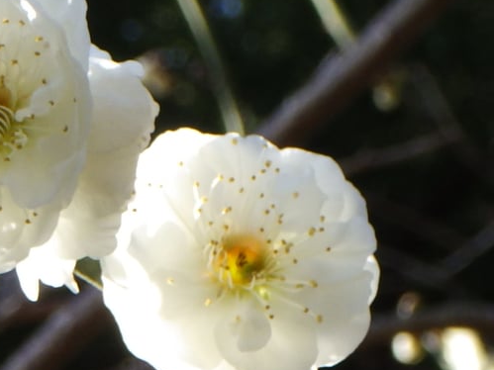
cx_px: -167
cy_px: 196
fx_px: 3966
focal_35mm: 278
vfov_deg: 5.3
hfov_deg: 7.1
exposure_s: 1/125
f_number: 5.8
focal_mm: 13.7
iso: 125
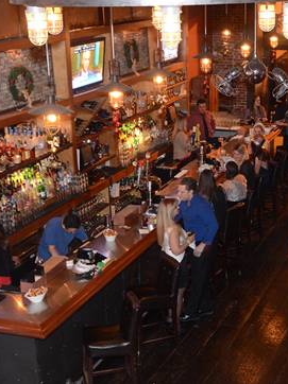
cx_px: 211
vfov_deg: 27.8
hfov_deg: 20.8
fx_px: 777
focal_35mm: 70
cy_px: 192
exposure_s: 1/10
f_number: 4.5
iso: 1250
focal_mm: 32
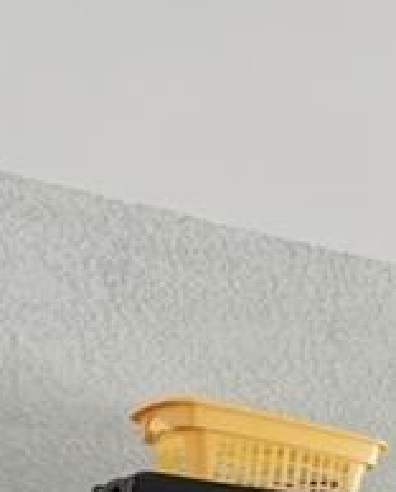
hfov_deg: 11.2
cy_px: 757
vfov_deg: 20.3
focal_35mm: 79
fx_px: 1154
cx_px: 1201
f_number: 9
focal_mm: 16
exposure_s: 1/200
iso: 400
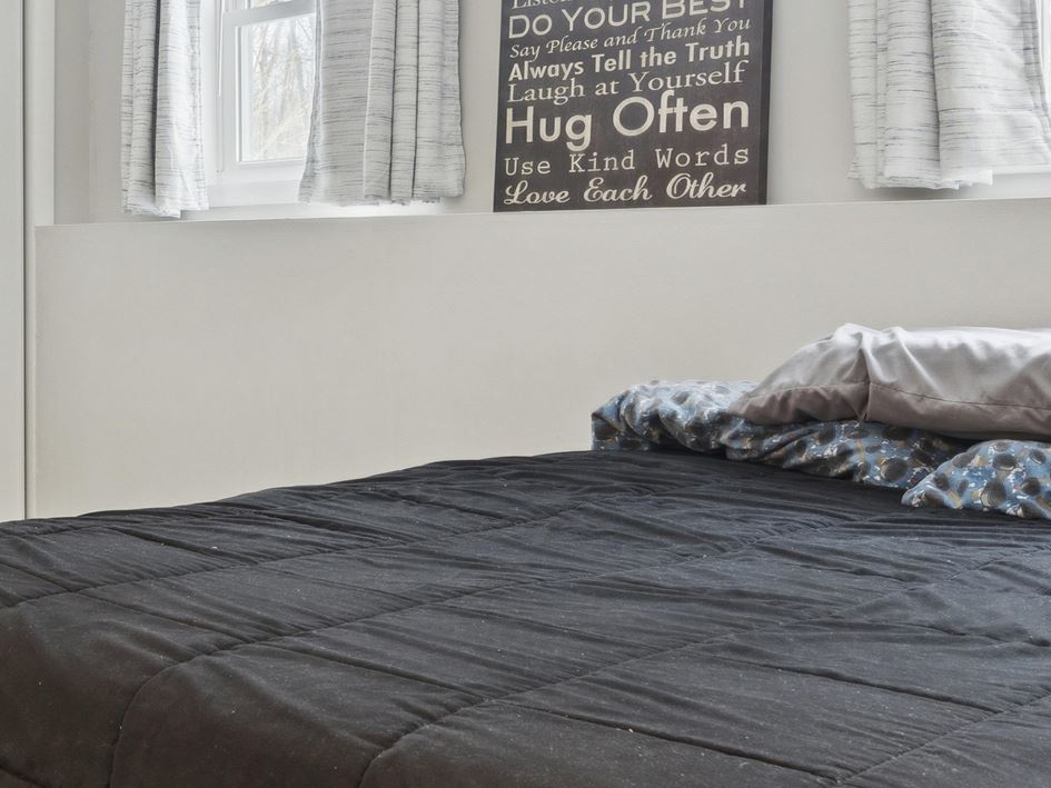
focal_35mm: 50
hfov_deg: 34.9
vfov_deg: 29.0
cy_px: 295
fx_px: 1518
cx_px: 18
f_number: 8
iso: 640
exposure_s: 1/6
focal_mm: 16
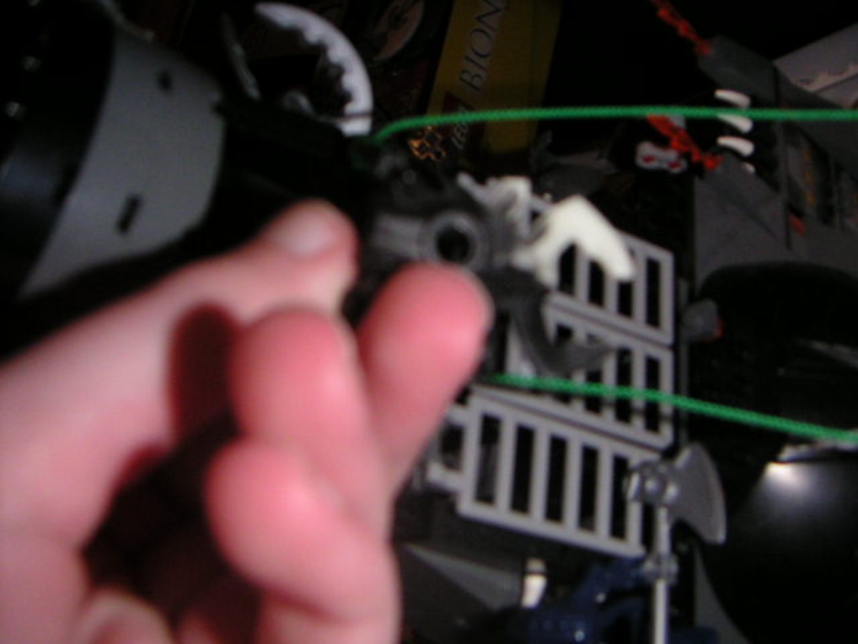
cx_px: 429
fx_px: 991
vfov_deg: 36.0
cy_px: 322
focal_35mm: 40
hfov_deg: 46.8
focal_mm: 5.3
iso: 200
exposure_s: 1/45
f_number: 2.9
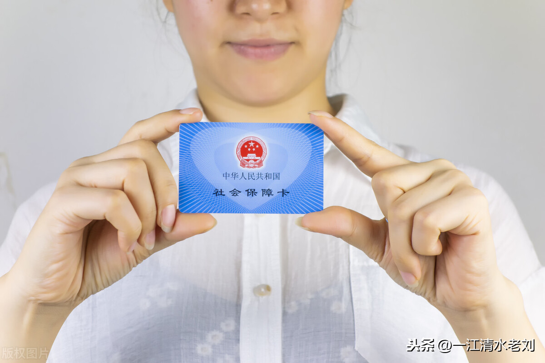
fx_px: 1408
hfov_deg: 21.9
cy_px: 182
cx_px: 272
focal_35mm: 93
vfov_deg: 14.7
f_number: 5
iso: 200
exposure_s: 1/60
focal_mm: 34.59
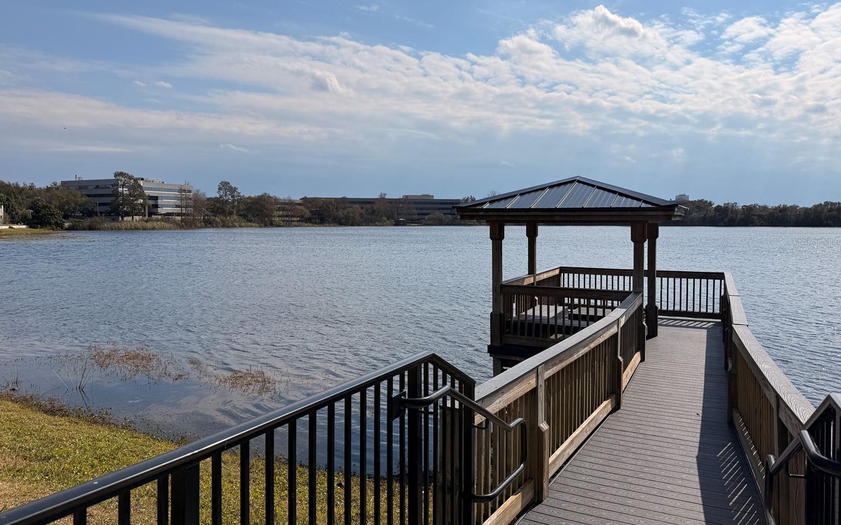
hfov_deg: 70.4
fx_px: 596
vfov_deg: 47.5
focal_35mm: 26
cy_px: 242
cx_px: 414
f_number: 1.78
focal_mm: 6.76
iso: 80
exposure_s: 1/14286
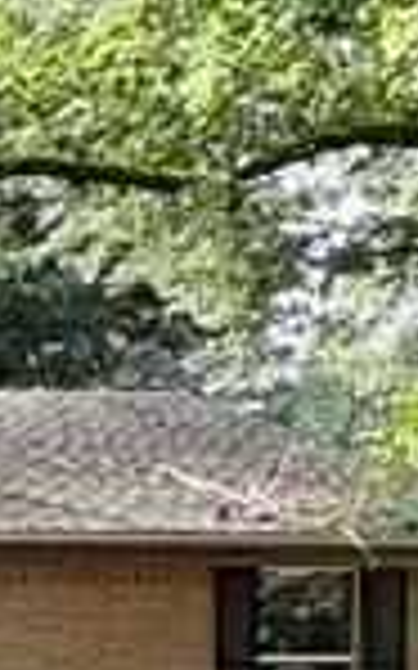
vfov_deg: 19.6
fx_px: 1861
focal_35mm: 102
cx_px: -1016
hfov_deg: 9.0
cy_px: 715
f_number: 2.2
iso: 64
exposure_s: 1/286
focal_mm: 2.22
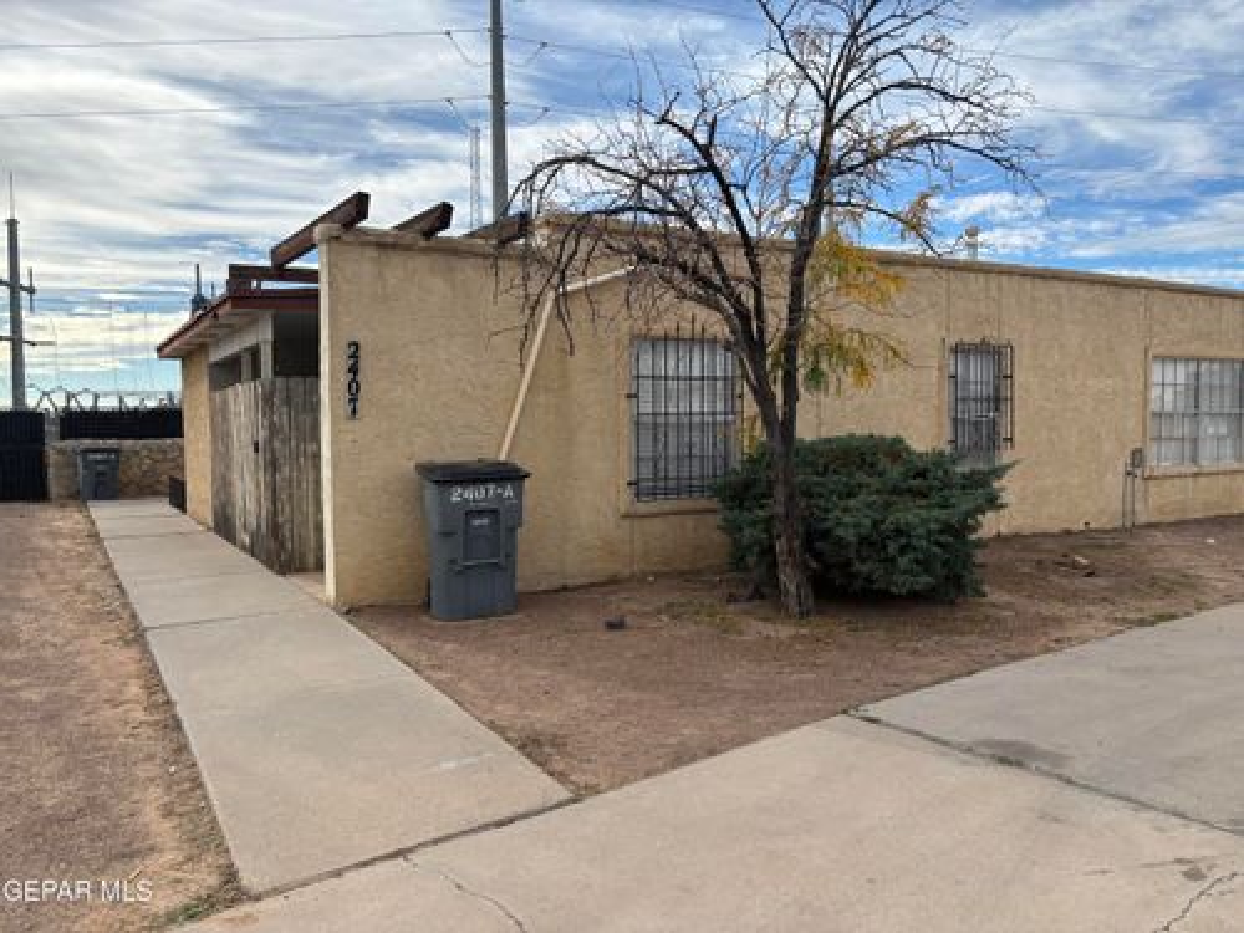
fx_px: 934
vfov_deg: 53.1
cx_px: 622
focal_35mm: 26
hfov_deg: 67.3
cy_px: 466
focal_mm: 5.96
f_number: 1.6
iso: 50
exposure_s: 1/2398
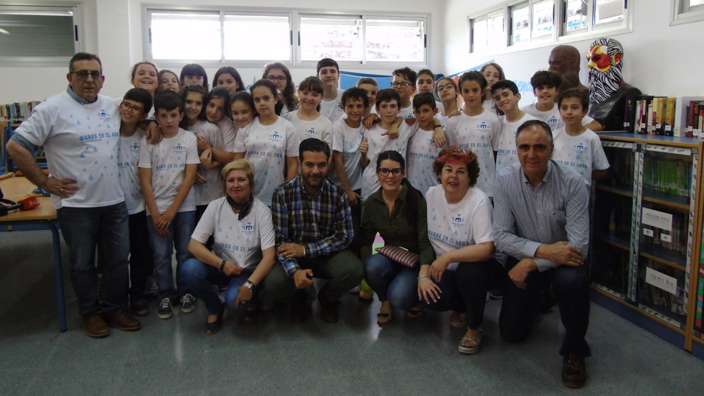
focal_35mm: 28
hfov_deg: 67.9
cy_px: 165
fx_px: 523
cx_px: 348
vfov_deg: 41.3
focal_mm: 4.4
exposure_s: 1/30
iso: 320
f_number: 3.4
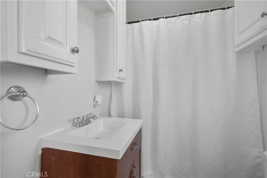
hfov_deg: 100.4
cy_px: 89
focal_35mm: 15
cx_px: 134
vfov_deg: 77.3
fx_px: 111
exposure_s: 1.3
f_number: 10
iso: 250
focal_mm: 15
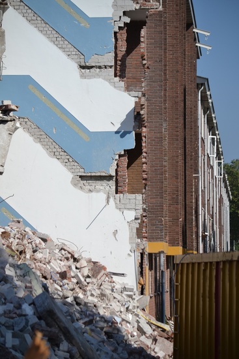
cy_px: 180
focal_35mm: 174
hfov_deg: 7.9
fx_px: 1732
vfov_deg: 11.8
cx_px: 120
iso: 200
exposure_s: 1/2000
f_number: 4.8
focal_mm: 116
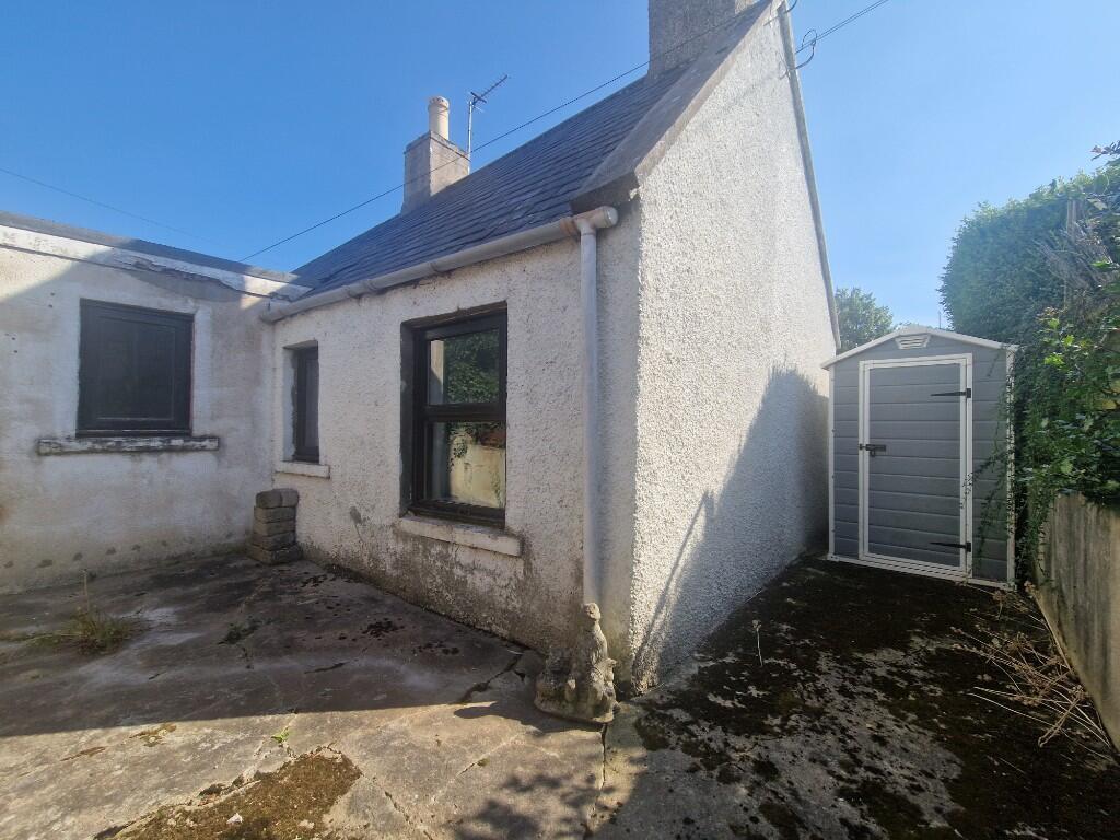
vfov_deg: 89.9
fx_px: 421
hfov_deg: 106.2
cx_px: 560
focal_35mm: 13
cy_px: 420
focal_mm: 2.2
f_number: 2.2
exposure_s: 1/1456
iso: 50
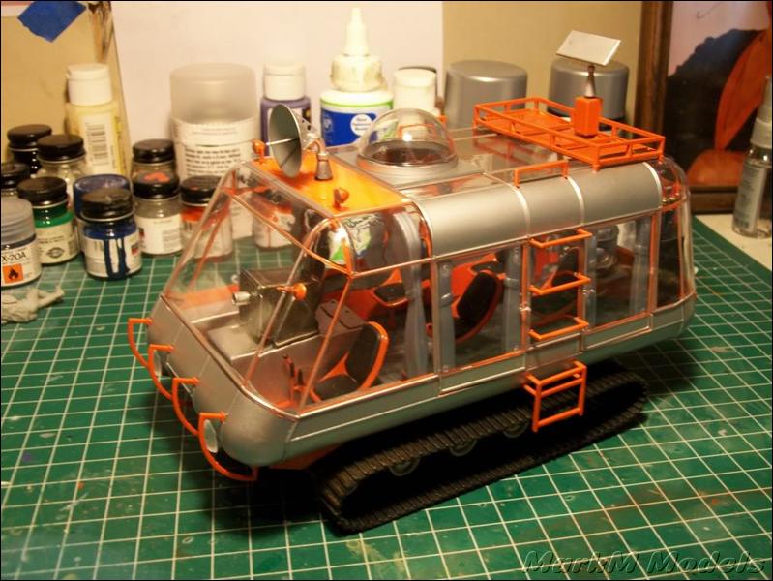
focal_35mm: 40
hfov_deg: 46.8
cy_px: 290
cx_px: 386
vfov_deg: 36.0
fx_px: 894
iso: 160
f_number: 3.2
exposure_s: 1/15
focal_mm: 7.1
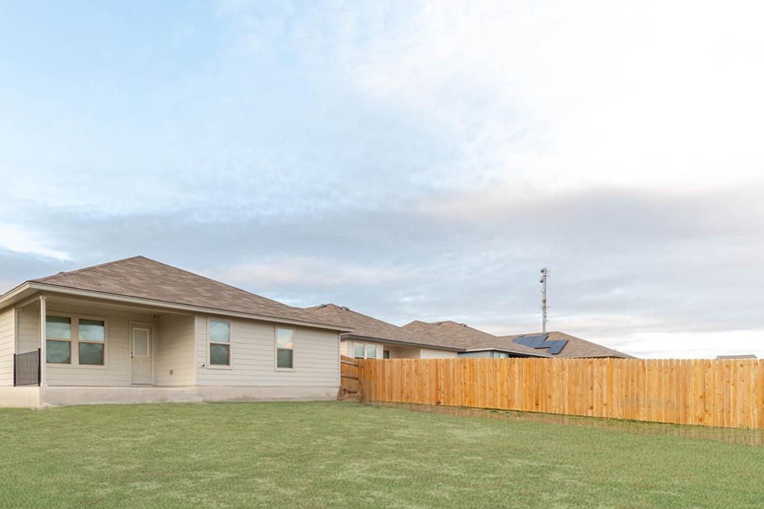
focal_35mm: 22
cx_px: 256
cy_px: 411
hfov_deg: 76.2
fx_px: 467
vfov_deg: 53.3
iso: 320
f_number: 4
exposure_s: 1/160
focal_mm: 12
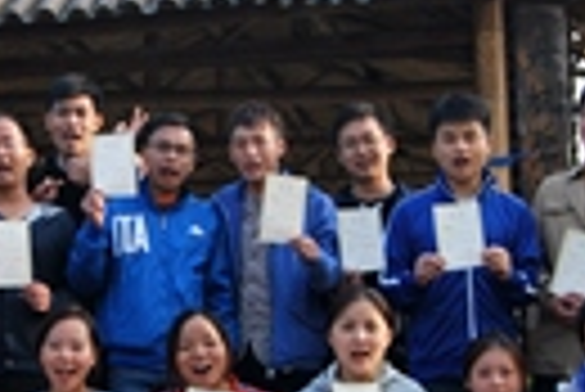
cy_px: 264
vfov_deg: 12.5
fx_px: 1788
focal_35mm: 110
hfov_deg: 18.3
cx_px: 86
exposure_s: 1/125
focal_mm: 19
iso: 100
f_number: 5.6
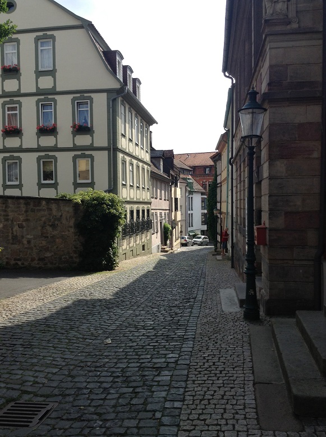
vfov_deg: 55.4
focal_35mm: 33
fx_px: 416
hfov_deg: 42.8
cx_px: 163
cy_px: 218
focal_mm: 3.3
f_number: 2.4
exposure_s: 1/682
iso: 32
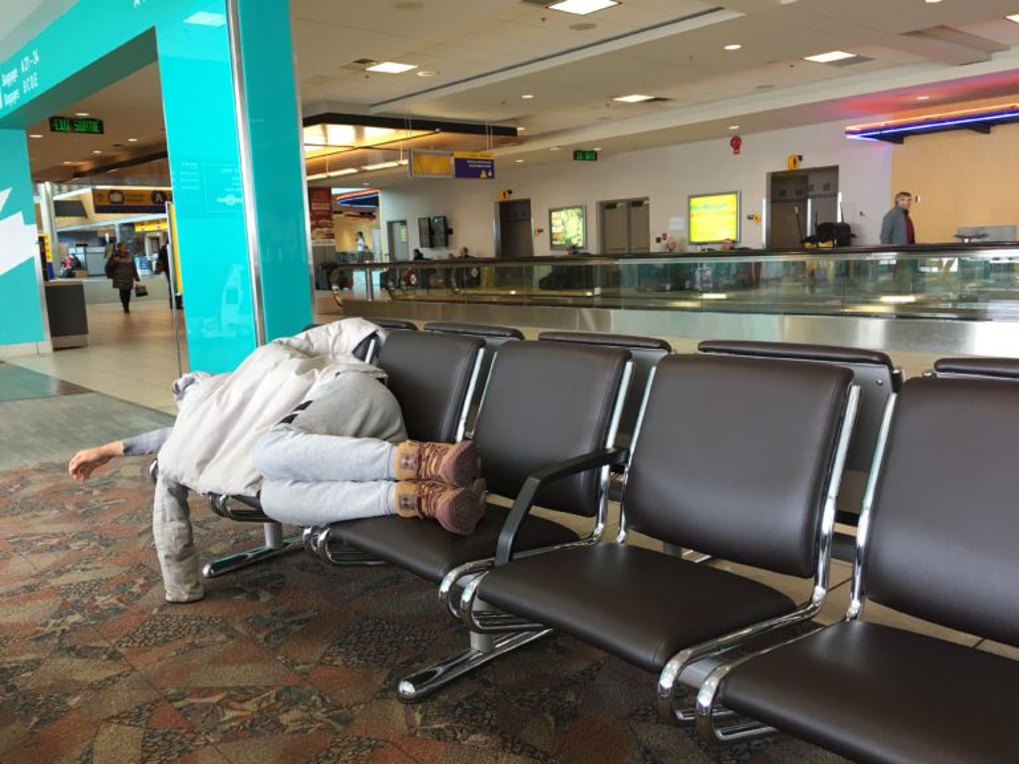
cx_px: 510
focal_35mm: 29
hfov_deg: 61.7
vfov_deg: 48.2
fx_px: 854
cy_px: 382
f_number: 2.2
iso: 25
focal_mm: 4.15
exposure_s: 1/15
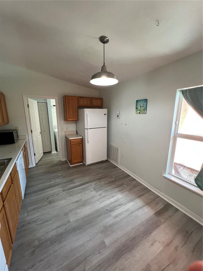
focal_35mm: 13
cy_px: 136
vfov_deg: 106.2
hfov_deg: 89.9
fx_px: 102
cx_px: 102
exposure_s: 1/120
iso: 200
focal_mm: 1.57
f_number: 1.8
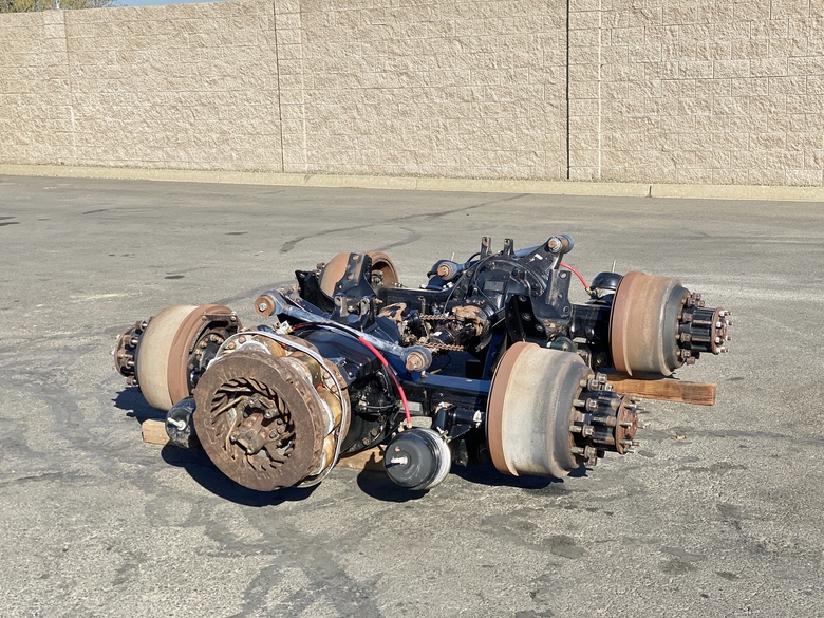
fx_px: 1238
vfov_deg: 28.0
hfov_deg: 36.8
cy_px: 309
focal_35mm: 52
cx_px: 412
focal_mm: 6
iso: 20
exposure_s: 1/1332
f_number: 2
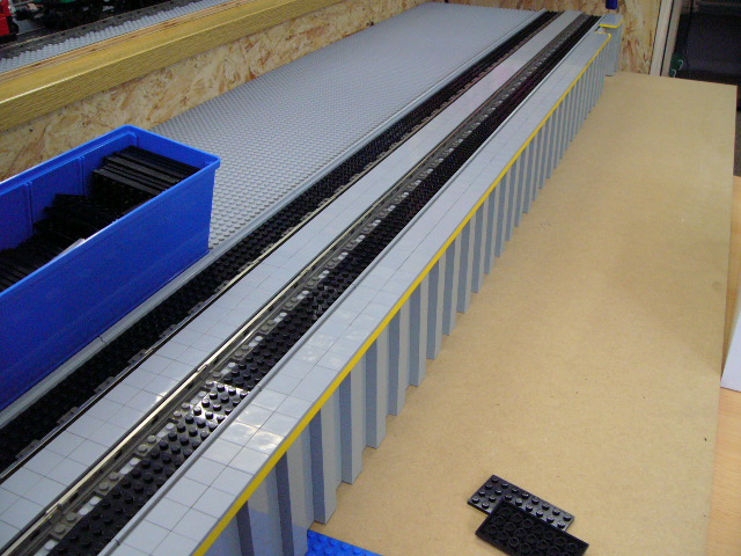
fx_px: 771
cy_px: 278
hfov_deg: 51.4
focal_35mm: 36
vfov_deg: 39.7
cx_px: 370
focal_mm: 6
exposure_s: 1/30
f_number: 2.8
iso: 200
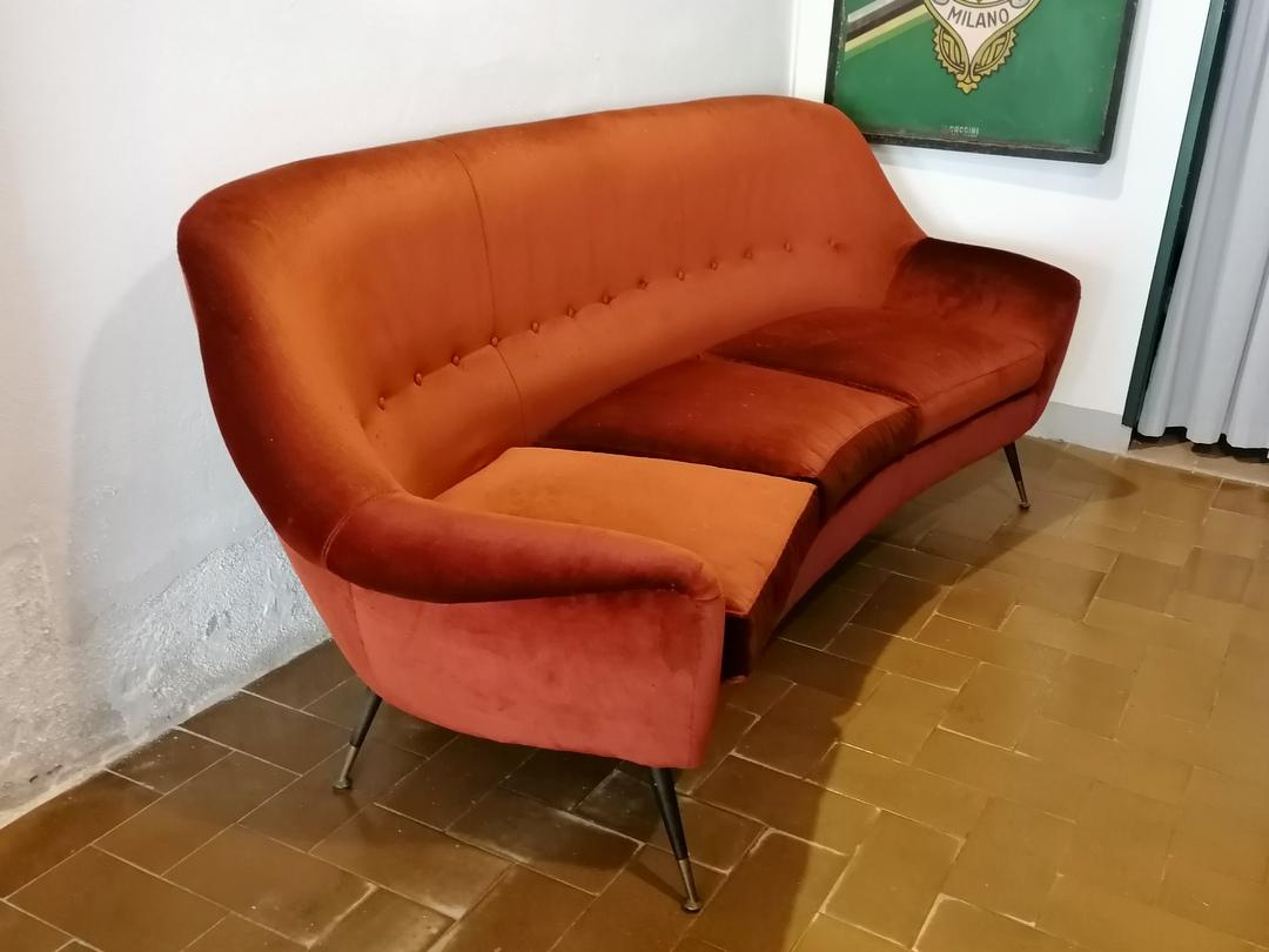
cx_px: 634
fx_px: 1246
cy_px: 476
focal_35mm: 34
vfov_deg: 41.8
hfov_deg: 54.0
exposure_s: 1/20
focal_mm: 4.75
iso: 640
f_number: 1.8
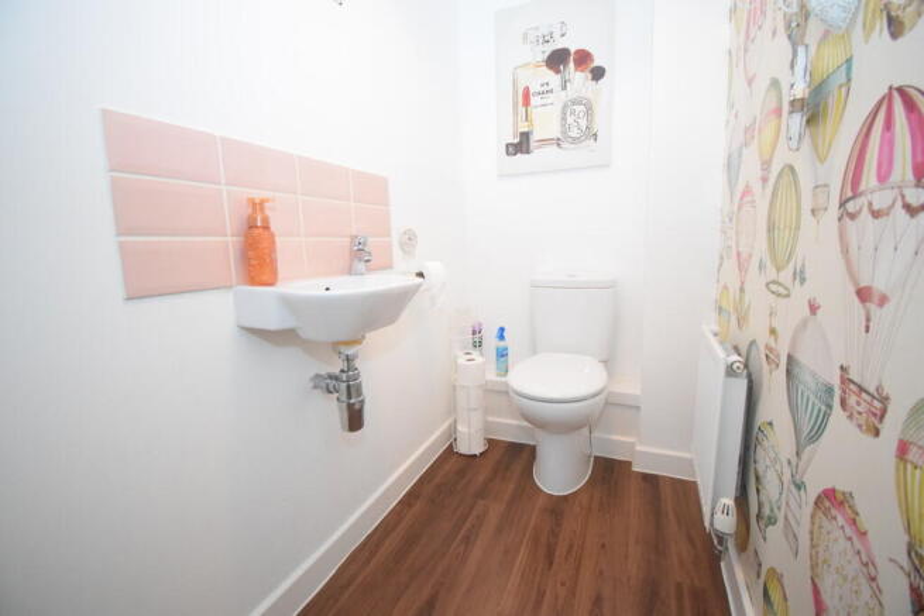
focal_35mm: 15
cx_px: 462
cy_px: 308
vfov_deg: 77.4
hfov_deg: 100.4
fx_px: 385
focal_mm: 10
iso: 4000
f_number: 4.5
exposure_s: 1/60
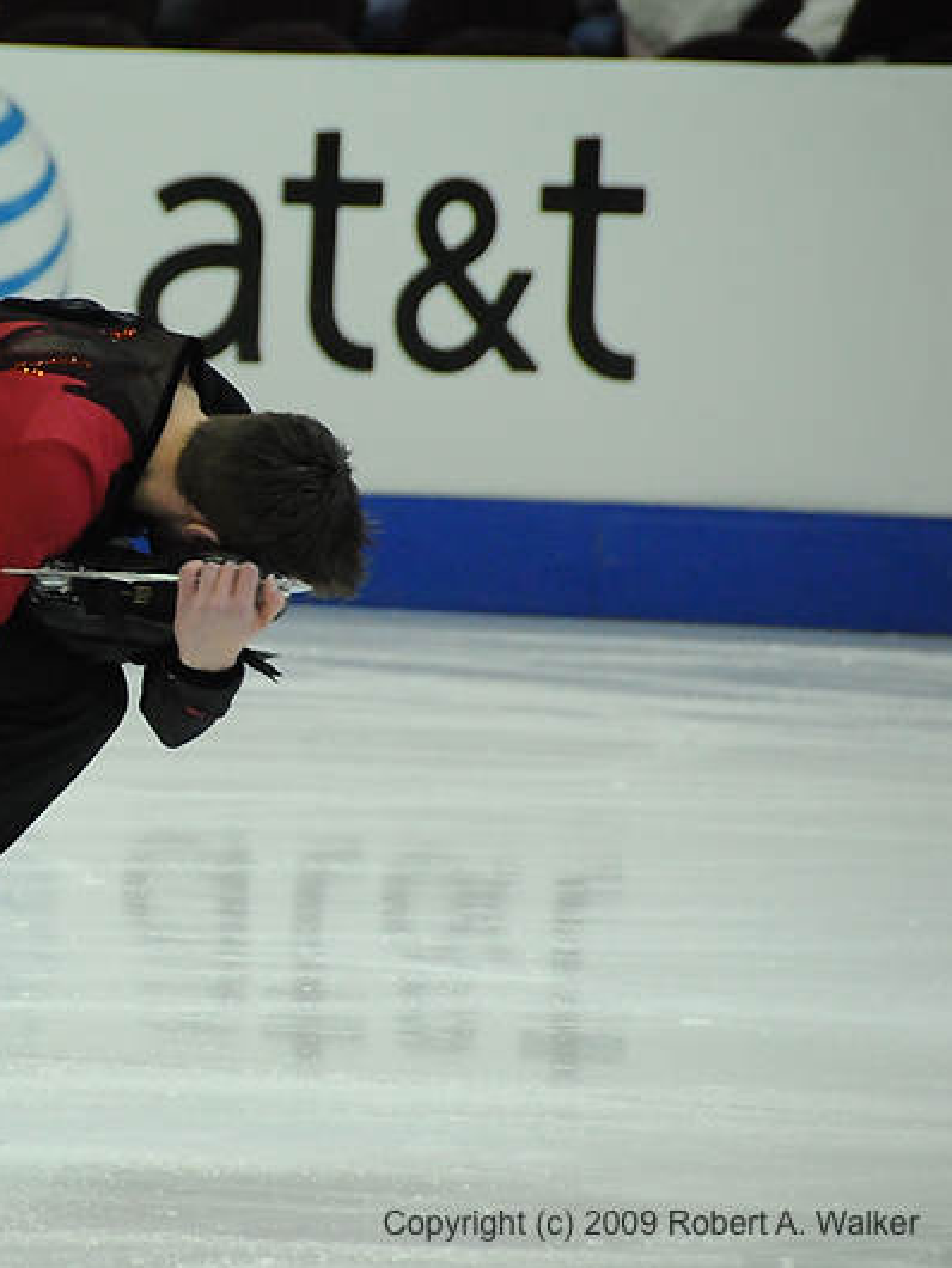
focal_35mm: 435
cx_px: 10
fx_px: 15938
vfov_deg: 4.6
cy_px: 635
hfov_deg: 3.4
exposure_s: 1/1000
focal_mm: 200
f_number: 5.6
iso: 3200
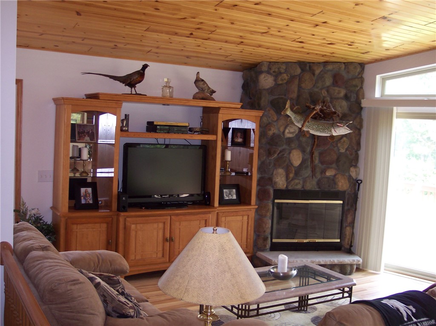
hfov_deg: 49.0
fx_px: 478
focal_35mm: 38
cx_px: 218
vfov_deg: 37.7
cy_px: 163
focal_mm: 8
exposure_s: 1/30
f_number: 2.8
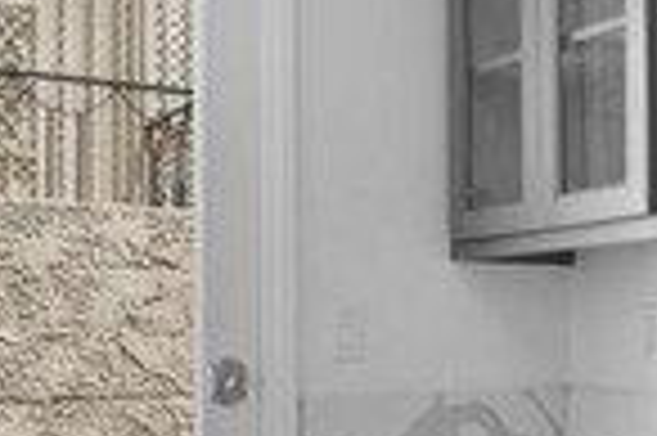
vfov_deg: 19.2
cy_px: 346
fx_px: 1276
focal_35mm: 70
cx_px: 549
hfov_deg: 28.1
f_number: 8
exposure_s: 1/20
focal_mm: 16
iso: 125
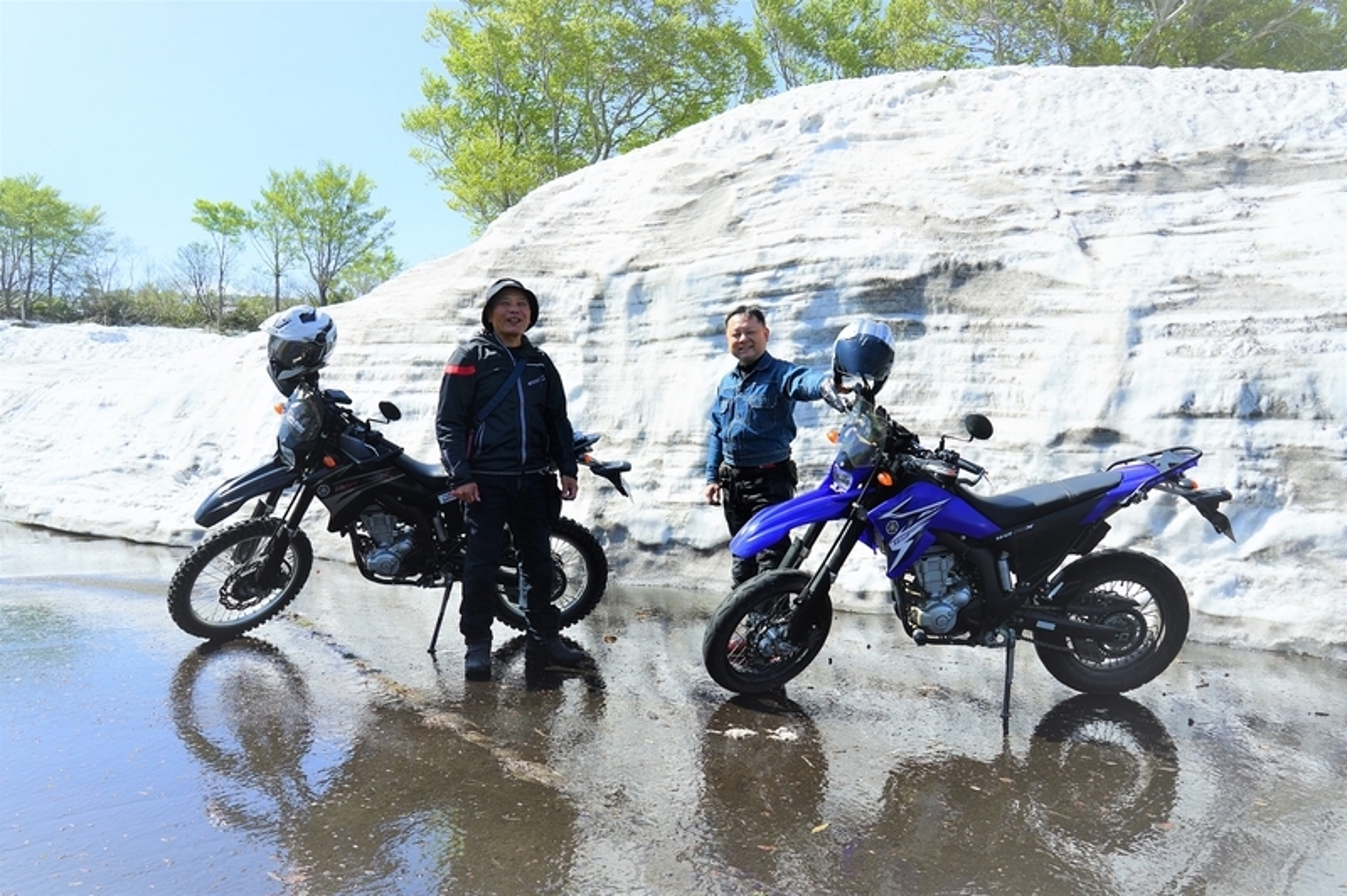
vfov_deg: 53.1
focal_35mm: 24
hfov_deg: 73.8
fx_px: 897
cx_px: 674
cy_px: 448
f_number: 7.1
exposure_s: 1/100
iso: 100
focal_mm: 24
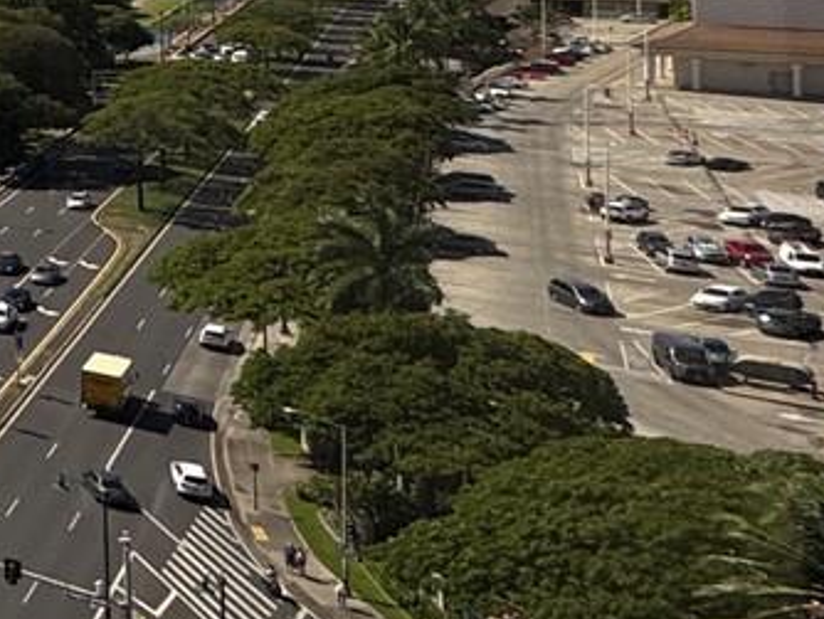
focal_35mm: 67
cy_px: -128
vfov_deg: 20.5
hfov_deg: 17.5
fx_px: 1596
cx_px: -930
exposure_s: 1/1789
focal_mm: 2.22
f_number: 2.2
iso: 50
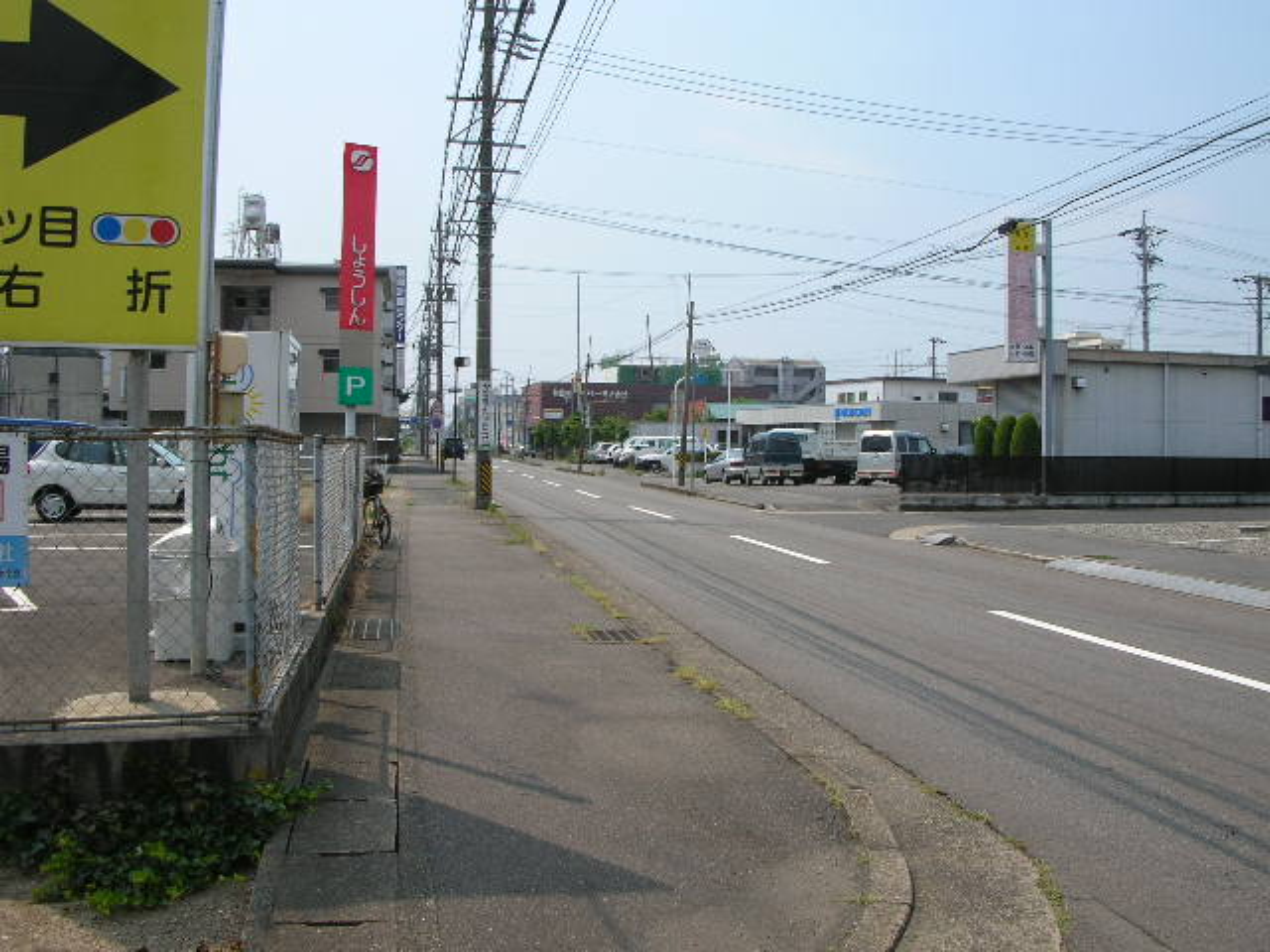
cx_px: 635
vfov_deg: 40.7
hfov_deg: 52.6
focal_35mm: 35
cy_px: 476
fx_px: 1284
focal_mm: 5.8
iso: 50
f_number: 5.6
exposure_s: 1/364
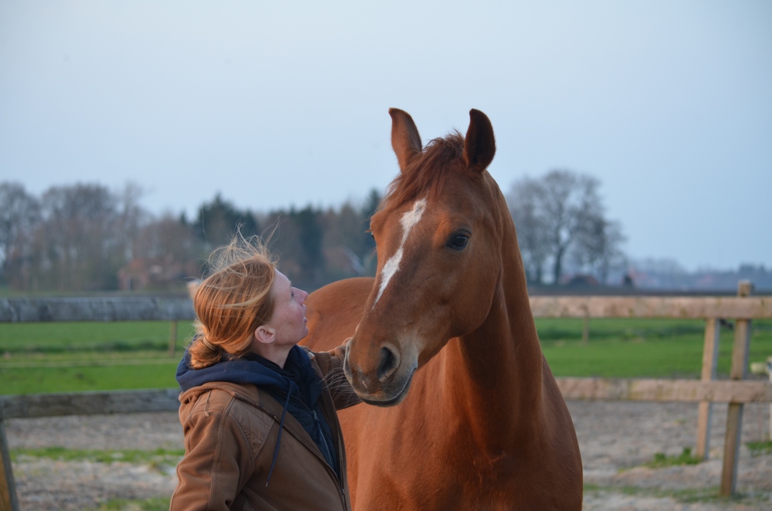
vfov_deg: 9.9
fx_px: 2953
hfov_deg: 14.9
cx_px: 386
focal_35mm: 138
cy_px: 256
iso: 360
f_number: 5.6
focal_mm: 92
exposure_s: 1/125
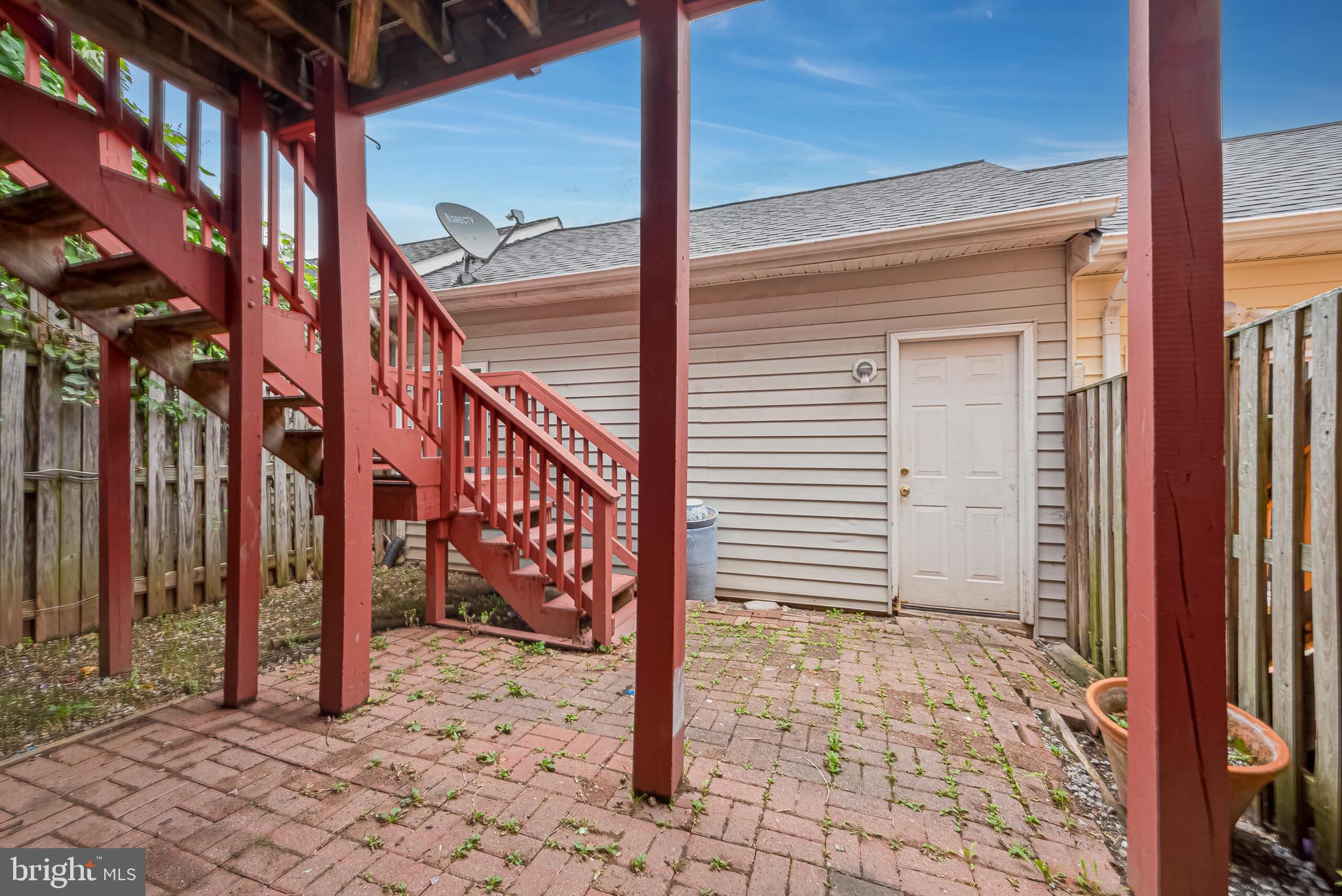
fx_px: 522
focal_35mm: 14
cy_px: 448
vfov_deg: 81.3
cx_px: 671
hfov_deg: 104.2
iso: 100
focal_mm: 14
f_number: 11
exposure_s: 1/1.67
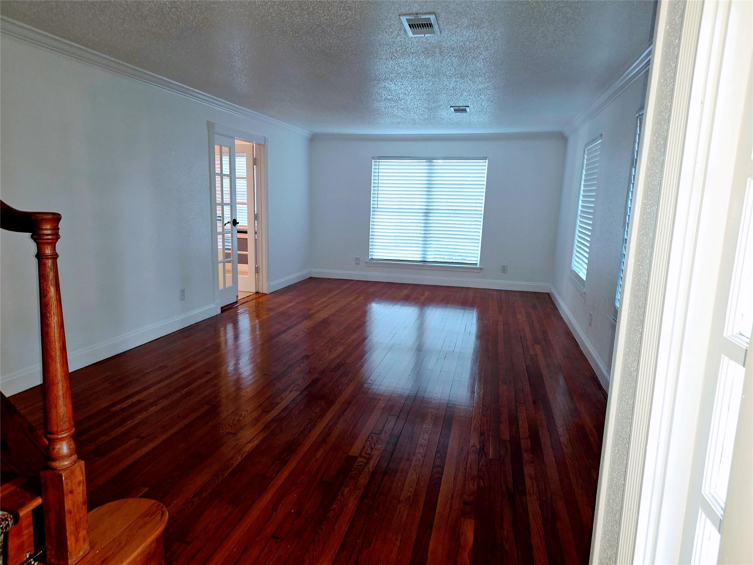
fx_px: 500
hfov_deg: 73.9
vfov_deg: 58.9
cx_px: 376
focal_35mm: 23
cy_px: 282
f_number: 1.7
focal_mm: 6.3
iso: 100
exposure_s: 1/24
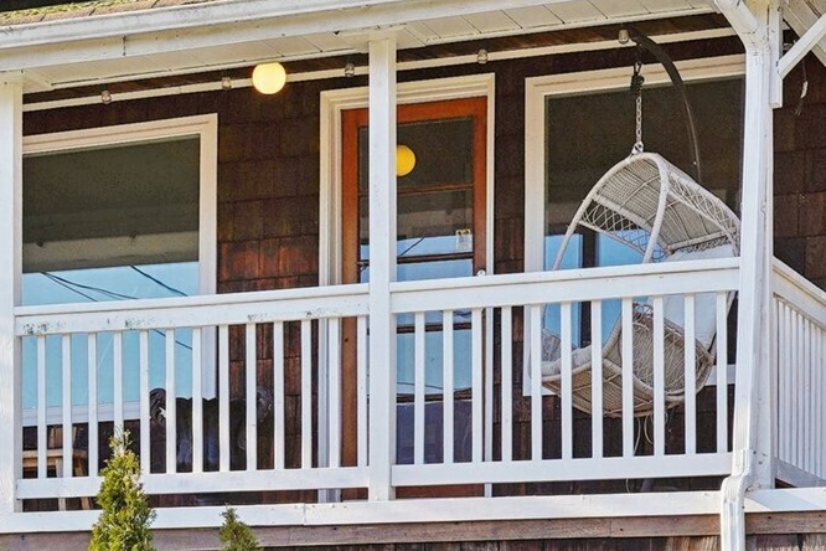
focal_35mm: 107
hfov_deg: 18.9
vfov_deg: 12.7
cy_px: 486
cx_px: 187
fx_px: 2455
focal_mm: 28
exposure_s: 1/125
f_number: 8
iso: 160
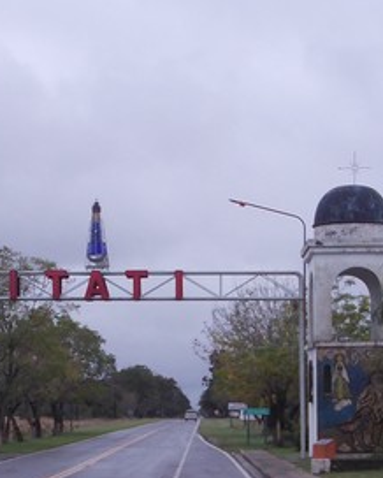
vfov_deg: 16.2
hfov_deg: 13.1
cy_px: 374
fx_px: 1670
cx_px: 170
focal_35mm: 118
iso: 80
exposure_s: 1/160
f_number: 6.5
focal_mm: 6.1
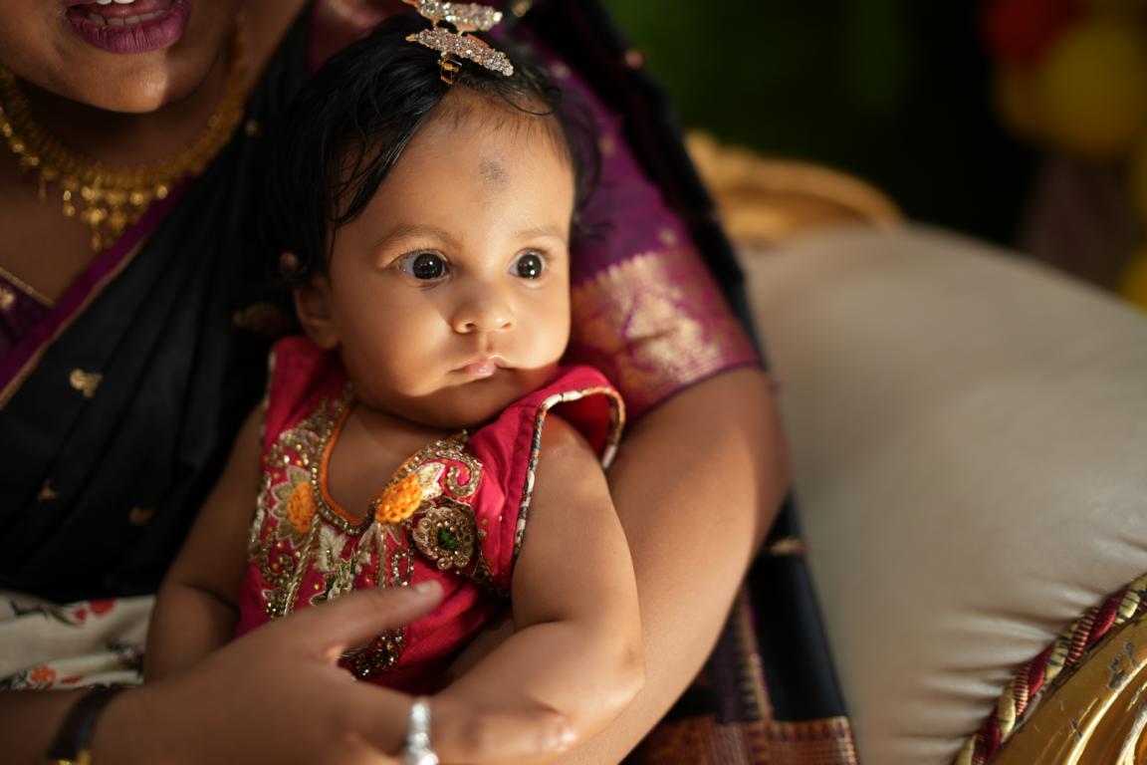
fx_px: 1115
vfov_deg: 37.9
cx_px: 574
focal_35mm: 35
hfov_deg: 54.4
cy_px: 382
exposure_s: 1/125
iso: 125
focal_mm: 35
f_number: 1.4
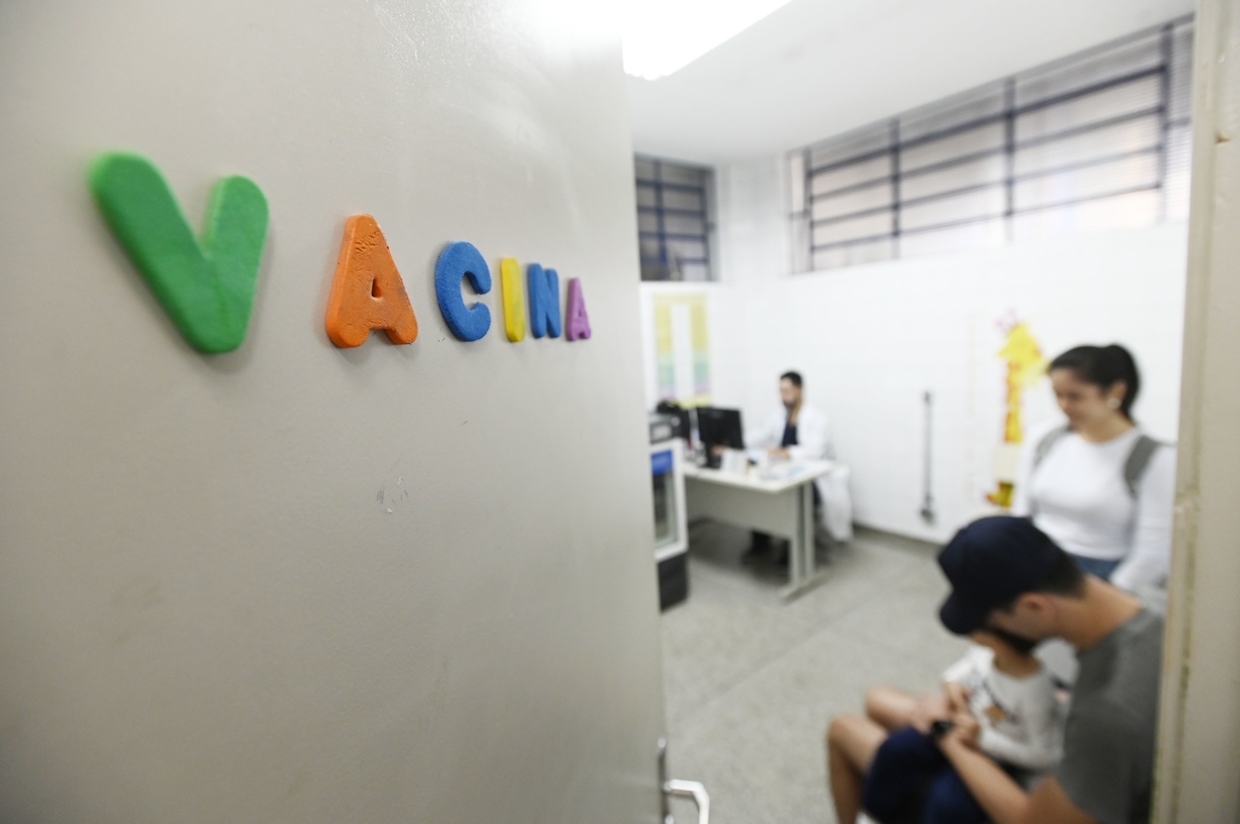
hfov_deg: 93.3
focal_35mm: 17
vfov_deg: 70.3
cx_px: 620
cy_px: 412
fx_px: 585
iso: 2000
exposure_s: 1/200
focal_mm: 17
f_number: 4
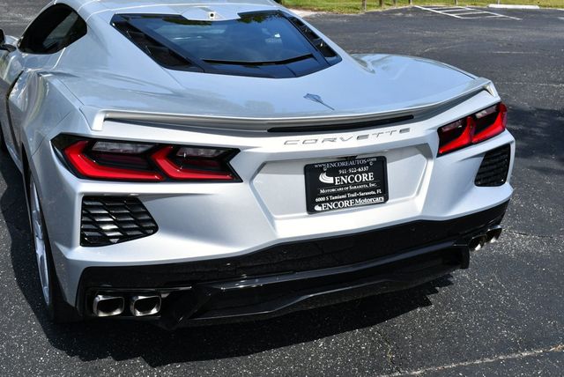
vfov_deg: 30.6
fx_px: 690
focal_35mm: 44
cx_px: 282
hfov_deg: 44.5
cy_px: 188
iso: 100
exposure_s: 1/320
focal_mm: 22
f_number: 9
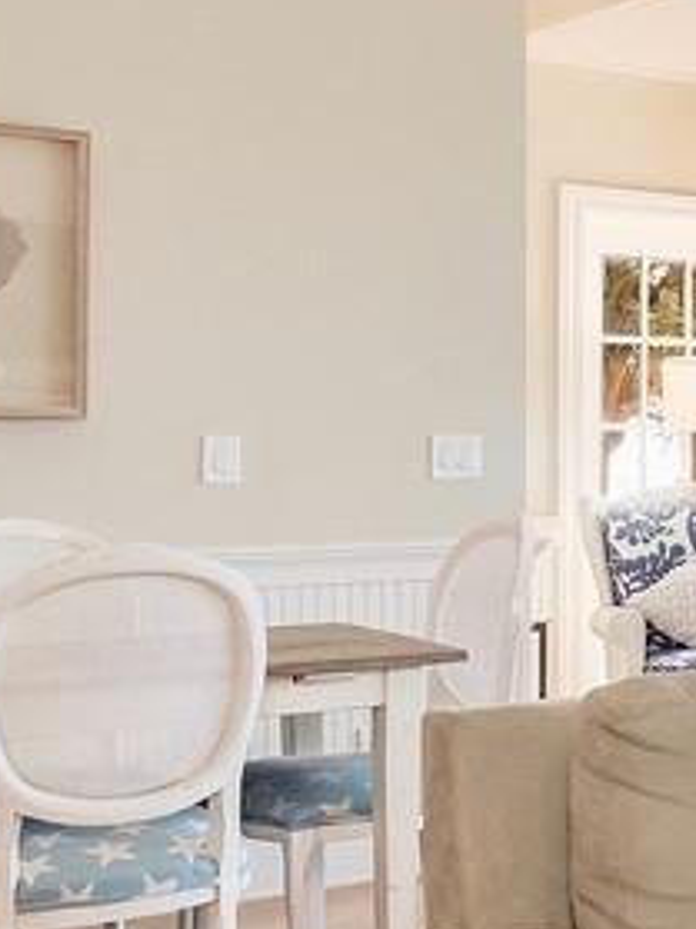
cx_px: 1497
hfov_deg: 15.9
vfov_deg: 29.4
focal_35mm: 66
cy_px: 488
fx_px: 1771
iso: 200
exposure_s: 1/200
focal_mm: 9
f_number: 7.1
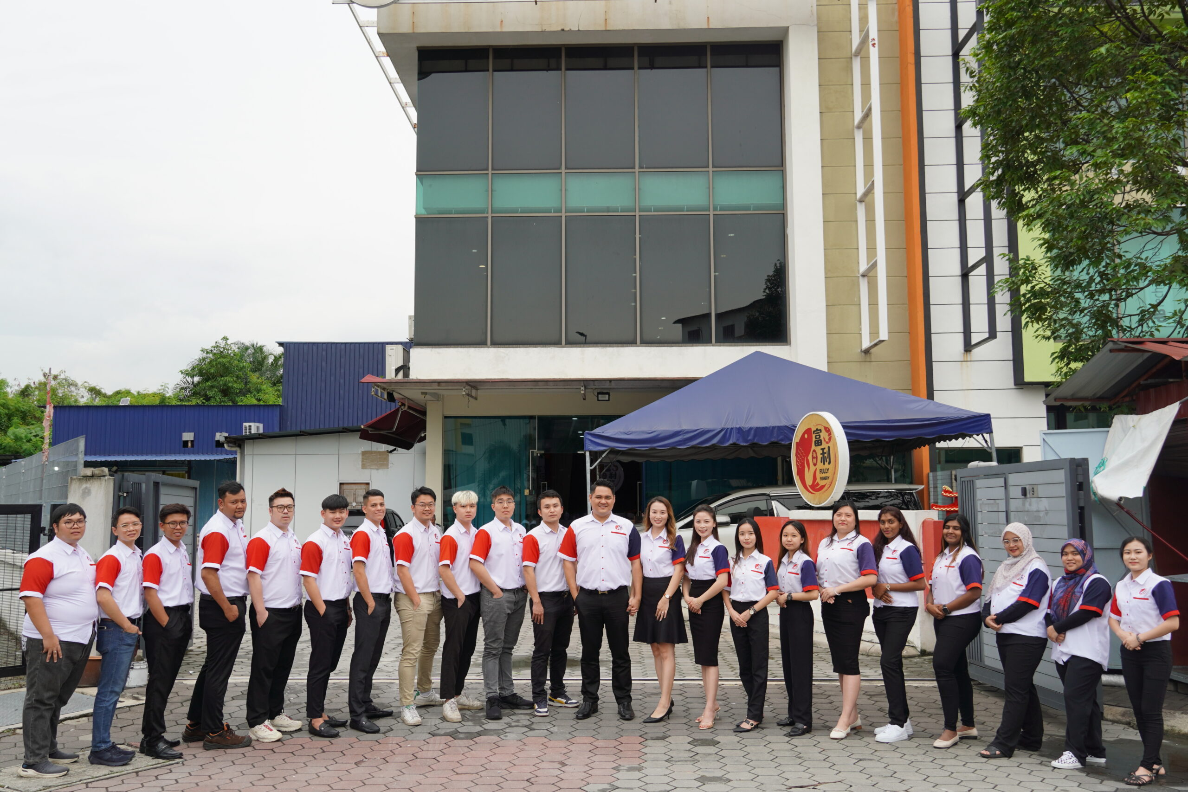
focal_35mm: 33
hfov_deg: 57.2
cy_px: 396
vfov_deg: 40.0
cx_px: 594
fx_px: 1089
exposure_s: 1/125
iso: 100
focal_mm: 22
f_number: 4.5
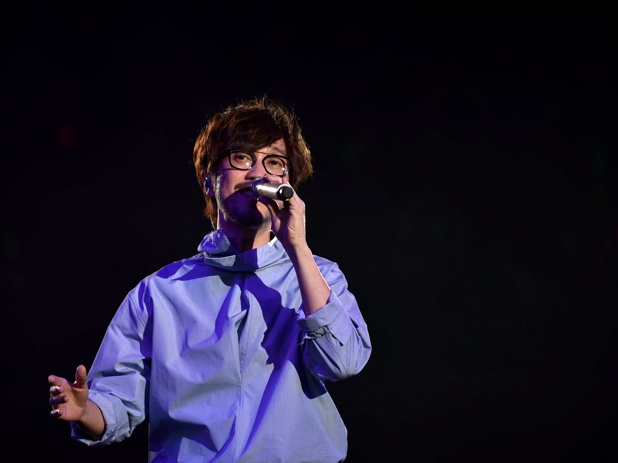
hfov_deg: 8.0
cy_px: 227
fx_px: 4428
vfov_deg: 6.0
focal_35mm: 248
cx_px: 227
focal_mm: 200
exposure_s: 1/2500
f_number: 2.8
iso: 800
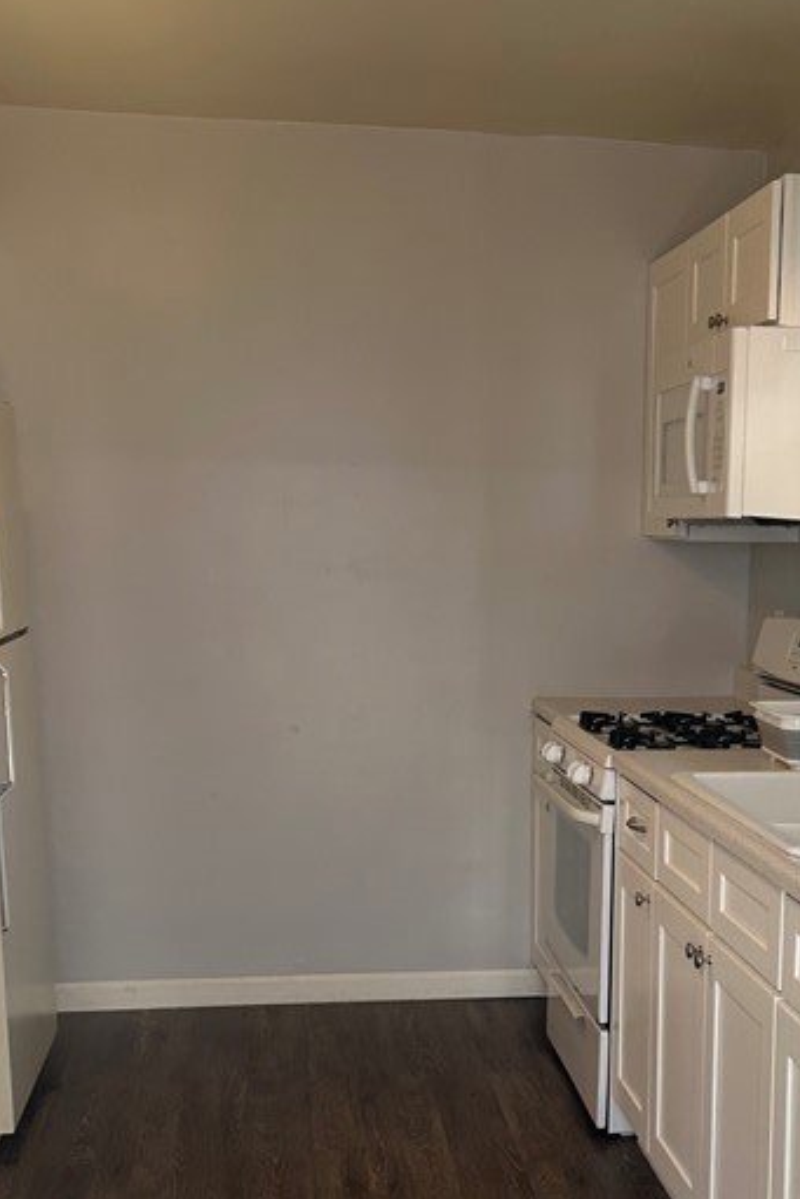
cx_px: 615
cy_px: 831
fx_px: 1665
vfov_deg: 39.0
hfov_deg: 26.6
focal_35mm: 50
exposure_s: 1/120
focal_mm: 6.86
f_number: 1.78
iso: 80
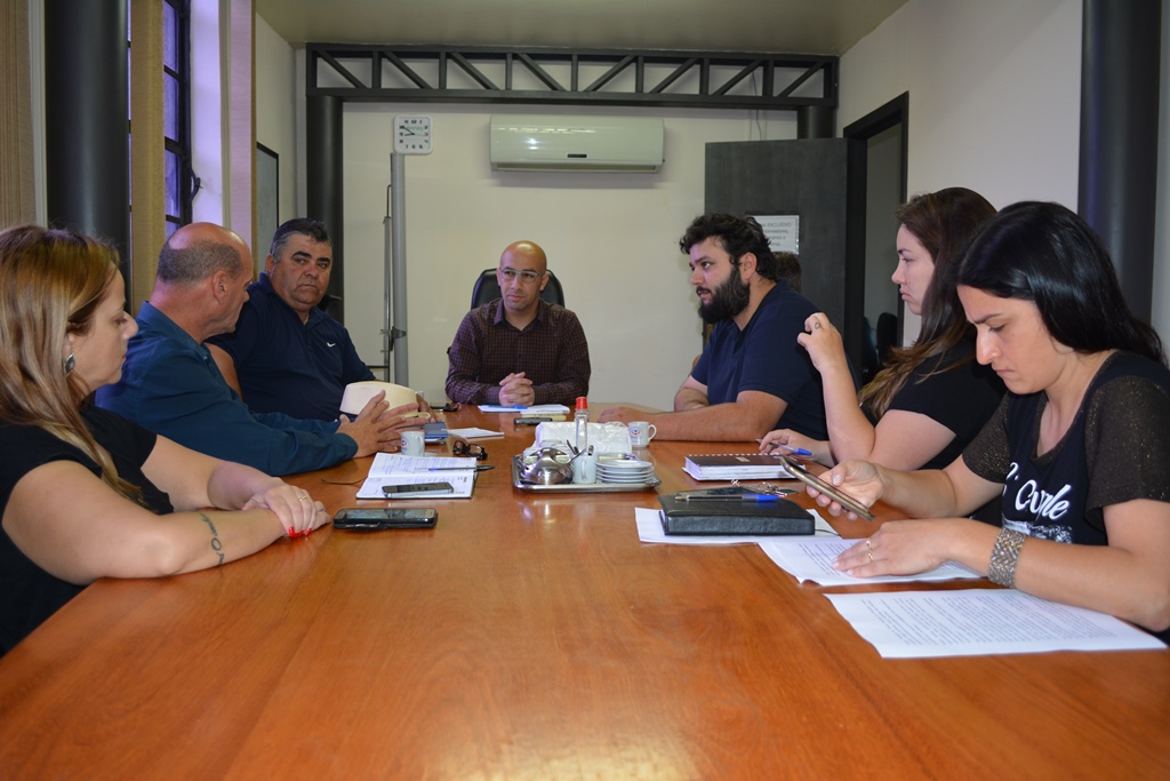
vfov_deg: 43.6
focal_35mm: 30
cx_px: 585
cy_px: 390
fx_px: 975
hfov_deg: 61.9
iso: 450
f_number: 3.8
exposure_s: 1/60
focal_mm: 20
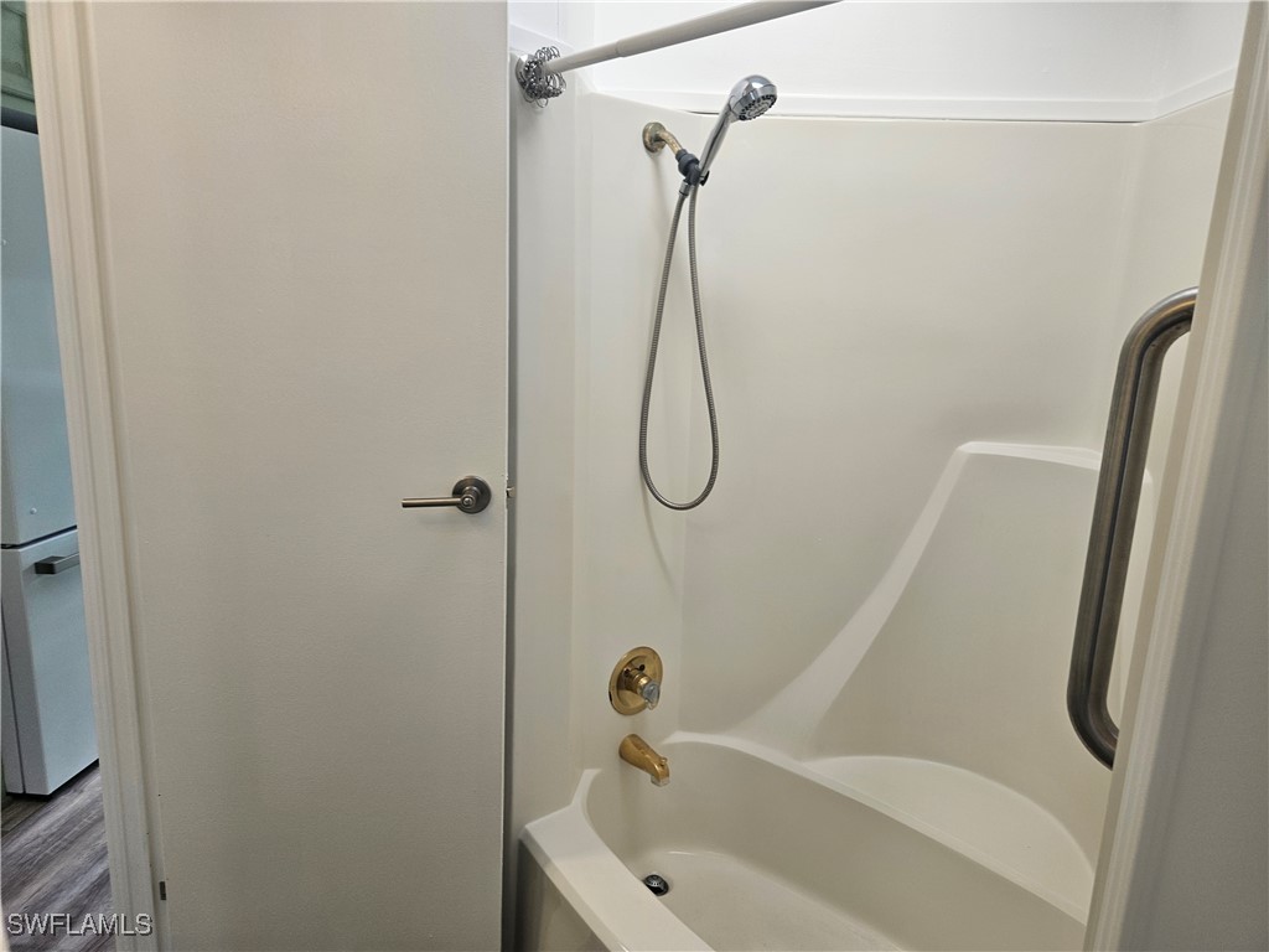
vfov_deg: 58.9
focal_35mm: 23
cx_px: 634
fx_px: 843
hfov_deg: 73.9
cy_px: 476
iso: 40
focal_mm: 5.4
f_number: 1.8
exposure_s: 1/120
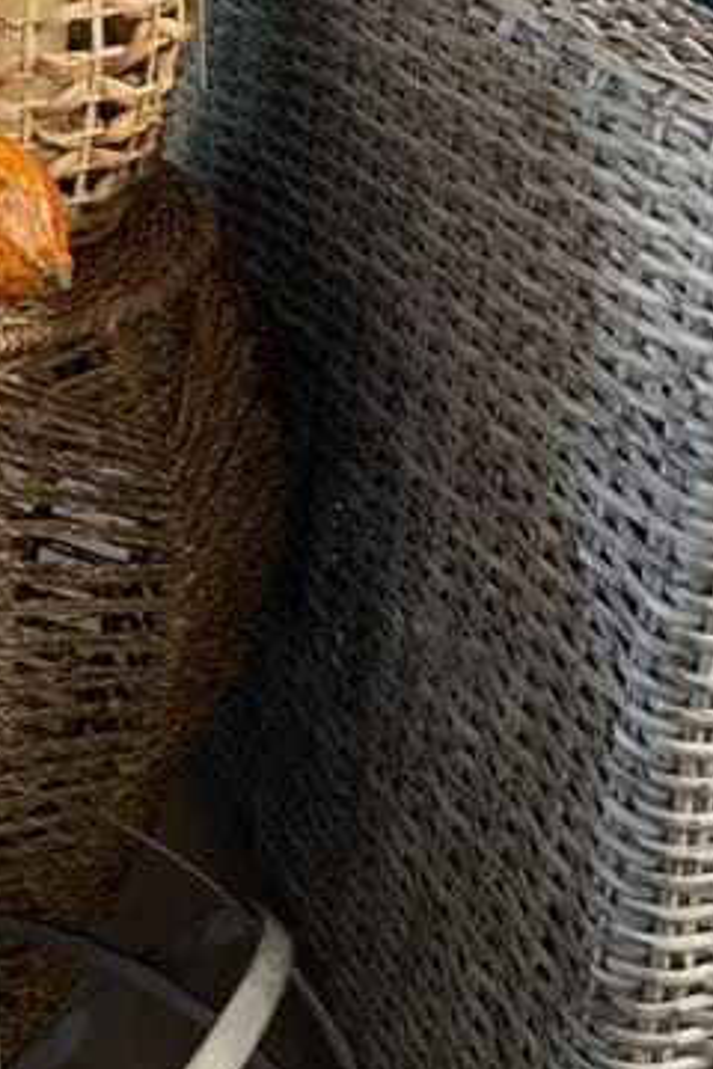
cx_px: -356
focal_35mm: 77
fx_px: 2287
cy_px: 327
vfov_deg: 26.1
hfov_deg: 16.2
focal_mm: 4.2
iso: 500
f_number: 1.6
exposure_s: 1/30
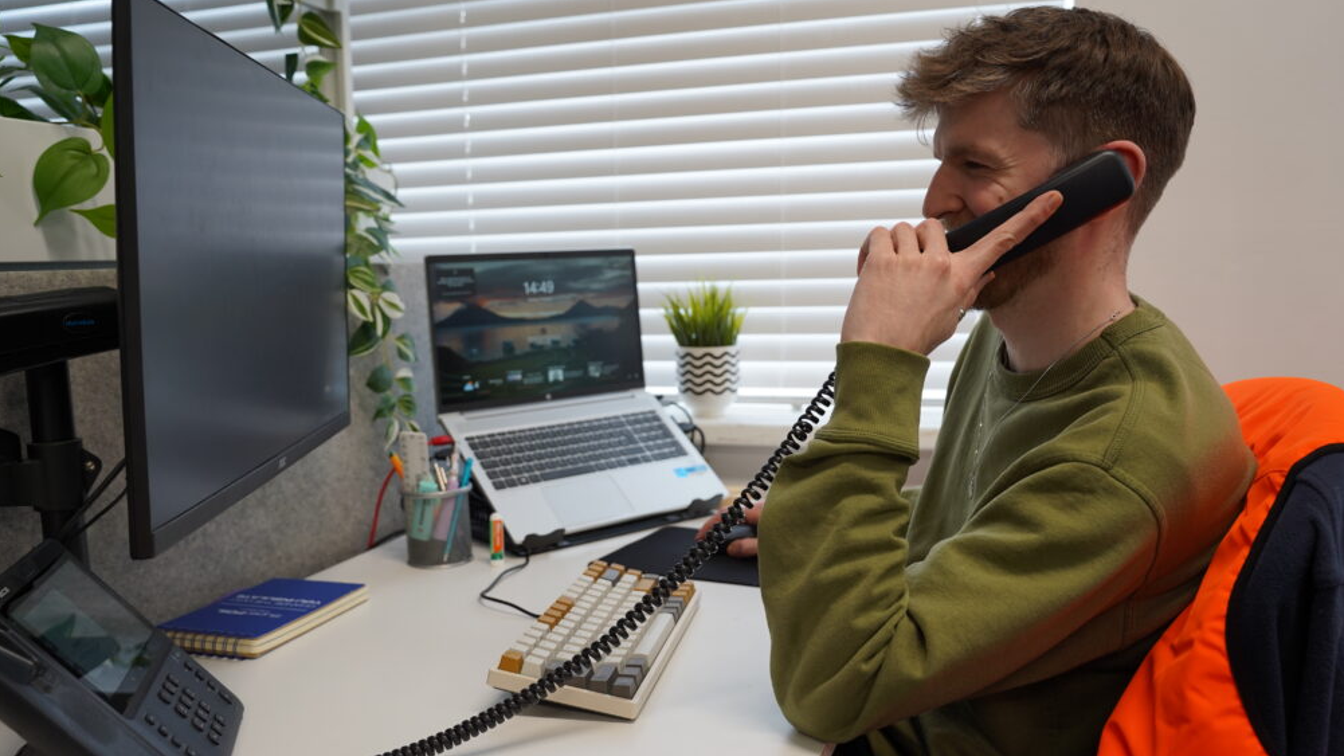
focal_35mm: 30
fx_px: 1069
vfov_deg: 38.9
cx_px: 662
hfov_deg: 64.3
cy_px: 399
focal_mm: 28
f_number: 4
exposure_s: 1/60
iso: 250
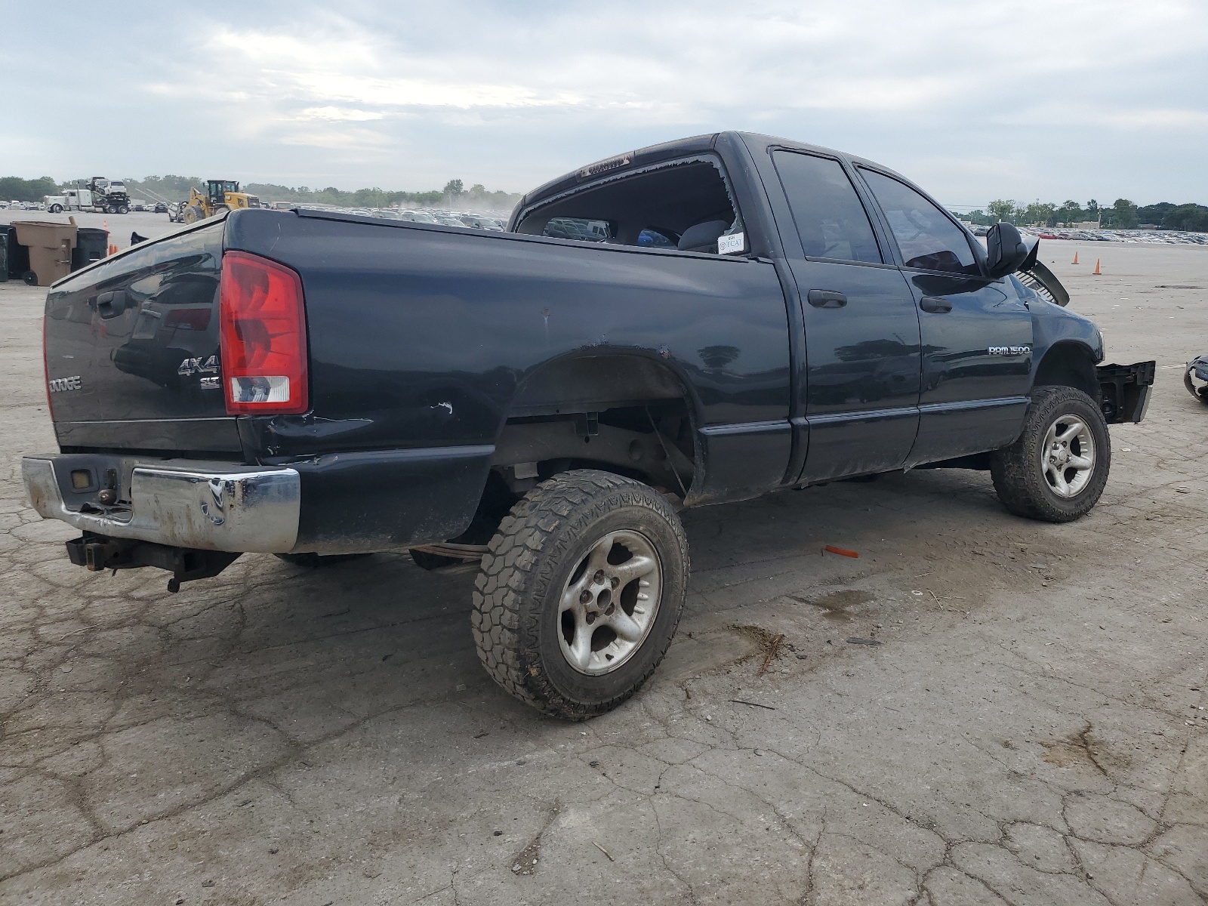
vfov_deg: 53.1
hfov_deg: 67.3
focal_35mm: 26
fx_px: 907
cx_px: 604
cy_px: 453
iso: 50
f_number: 1.5
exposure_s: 1/1667
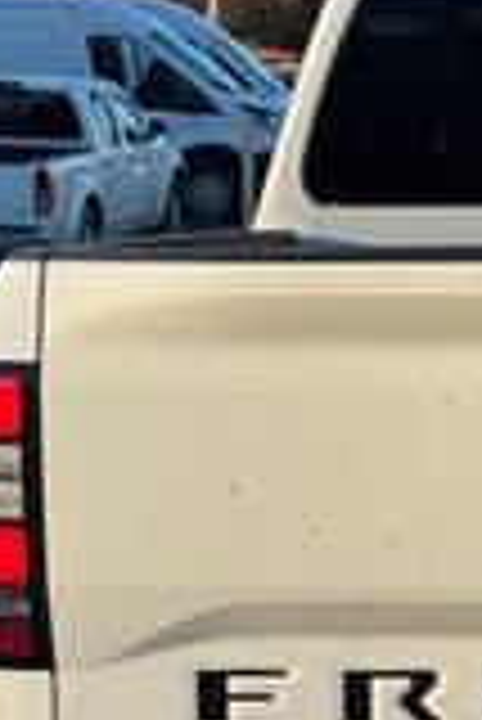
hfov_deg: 8.6
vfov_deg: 13.0
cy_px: 536
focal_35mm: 157
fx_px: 3146
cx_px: 644
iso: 64
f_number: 1.78
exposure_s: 1/2110
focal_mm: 6.76
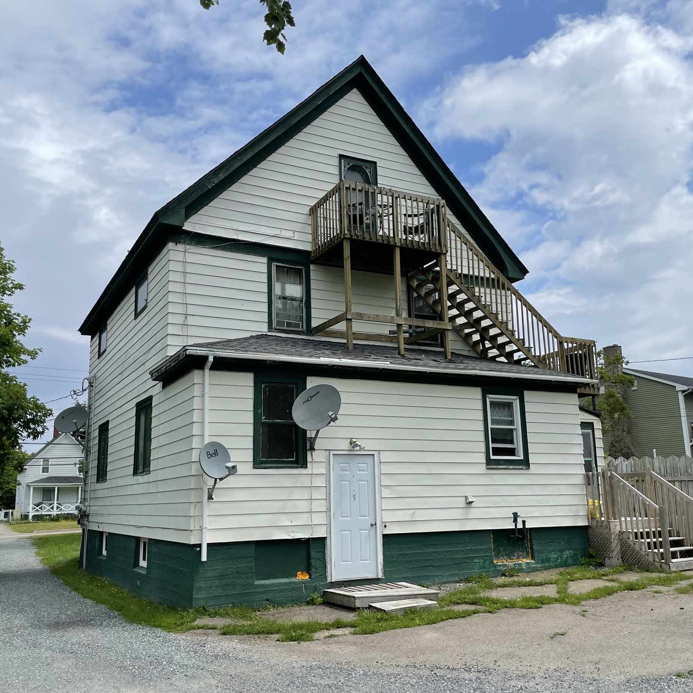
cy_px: 345
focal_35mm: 31
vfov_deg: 52.5
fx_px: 702
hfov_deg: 52.5
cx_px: 335
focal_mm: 4.2
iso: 32
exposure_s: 1/6135
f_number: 1.6
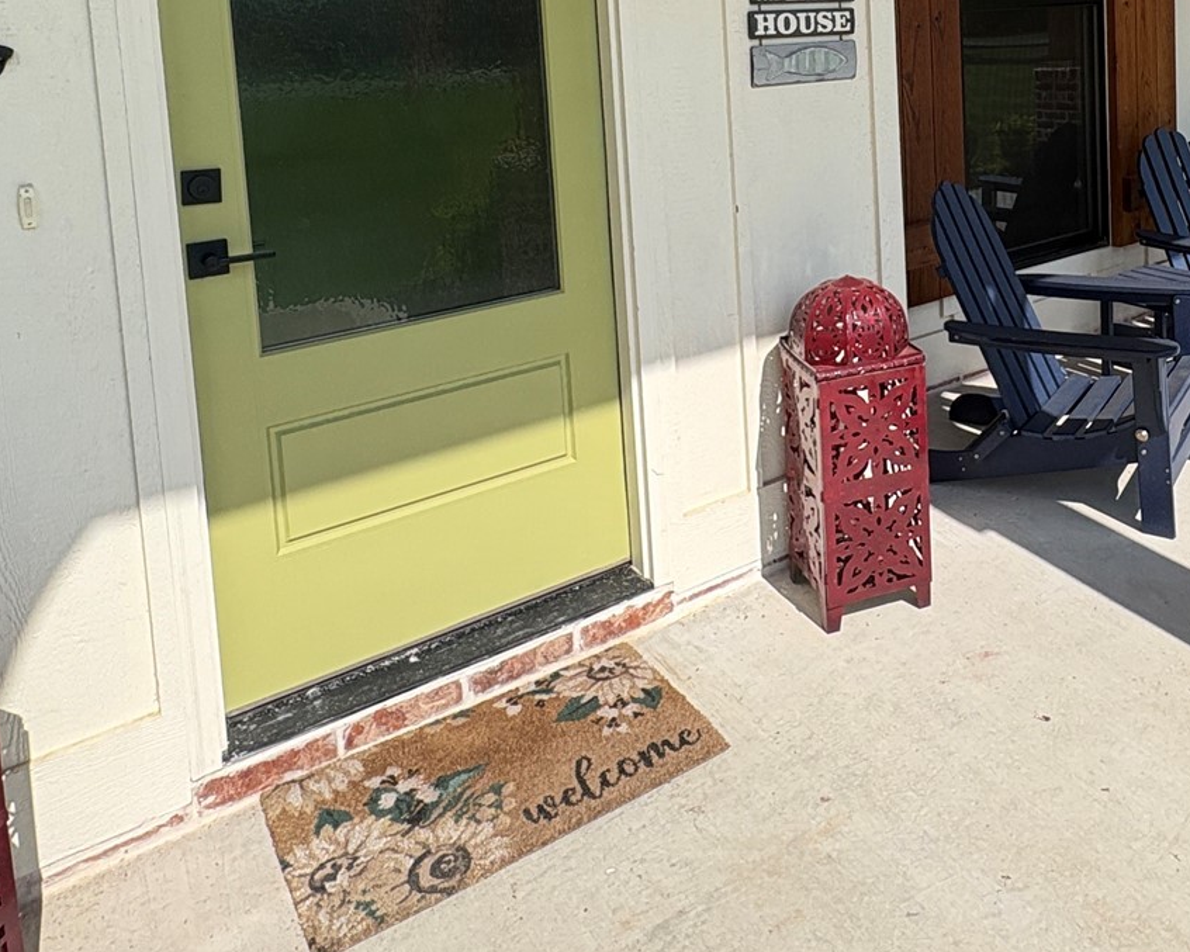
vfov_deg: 43.0
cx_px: 827
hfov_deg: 55.5
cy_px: 90
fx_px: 1092
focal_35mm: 31
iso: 50
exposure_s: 1/1506
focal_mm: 2.22
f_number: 2.2
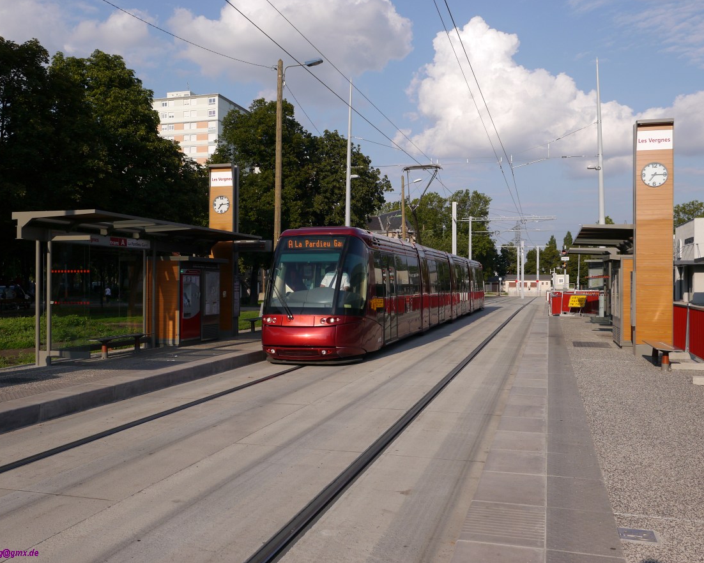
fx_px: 709
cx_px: 333
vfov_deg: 43.4
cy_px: 284
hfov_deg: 52.8
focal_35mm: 34
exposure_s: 1/640
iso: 160
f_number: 6.3
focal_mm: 16
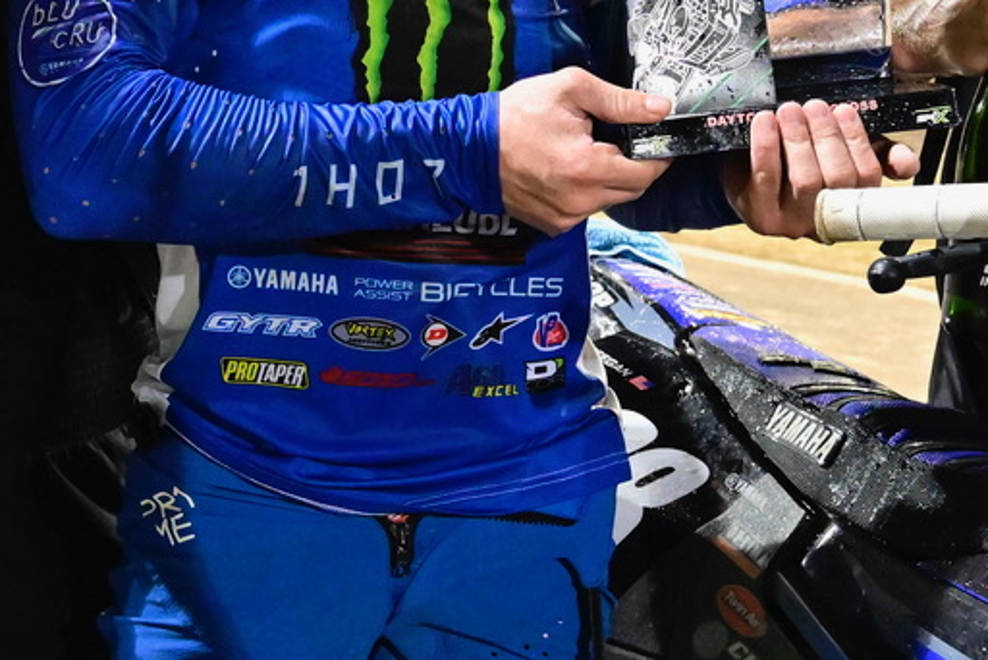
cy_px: 296
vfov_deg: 16.9
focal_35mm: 81
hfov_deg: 25.0
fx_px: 2224
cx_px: 503
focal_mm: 18
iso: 4000
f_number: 4
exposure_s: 1/200
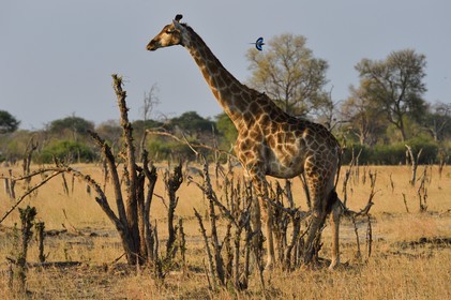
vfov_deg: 4.9
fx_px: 3505
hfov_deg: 7.4
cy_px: 150
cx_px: 226
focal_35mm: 280
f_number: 10
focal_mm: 280
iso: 800
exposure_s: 1/500
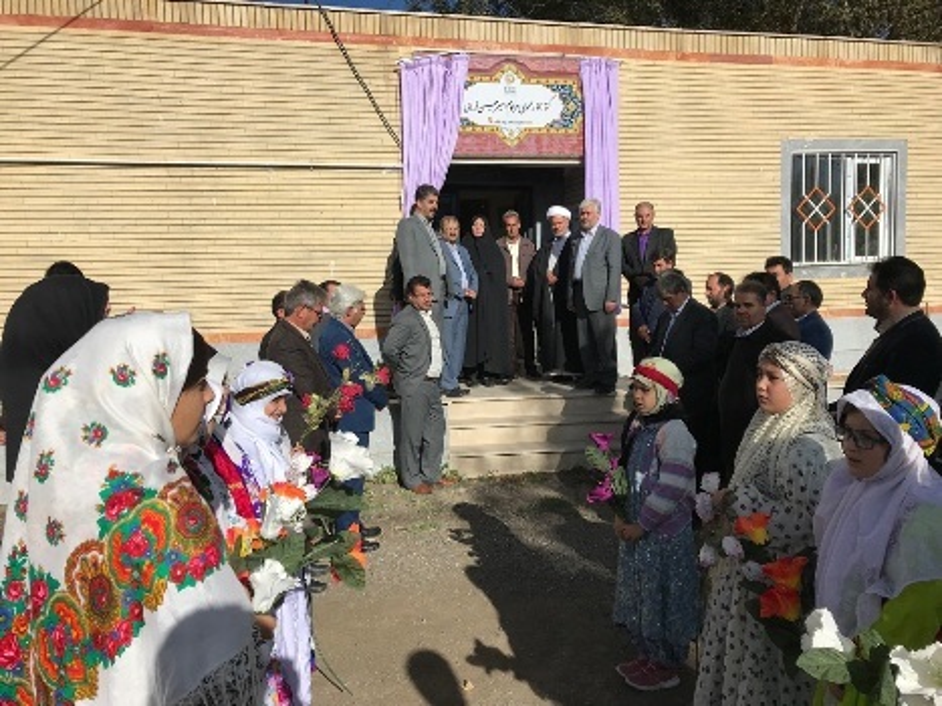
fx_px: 762
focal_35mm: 28
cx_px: 471
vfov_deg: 49.7
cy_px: 353
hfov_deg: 63.5
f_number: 1.8
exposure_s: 1/3425
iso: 20
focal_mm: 3.99
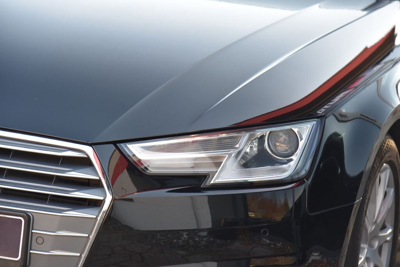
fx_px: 1334
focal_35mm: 120
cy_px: 134
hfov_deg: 17.1
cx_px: 200
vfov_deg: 11.4
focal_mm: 120
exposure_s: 1/80
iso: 500
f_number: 4.5
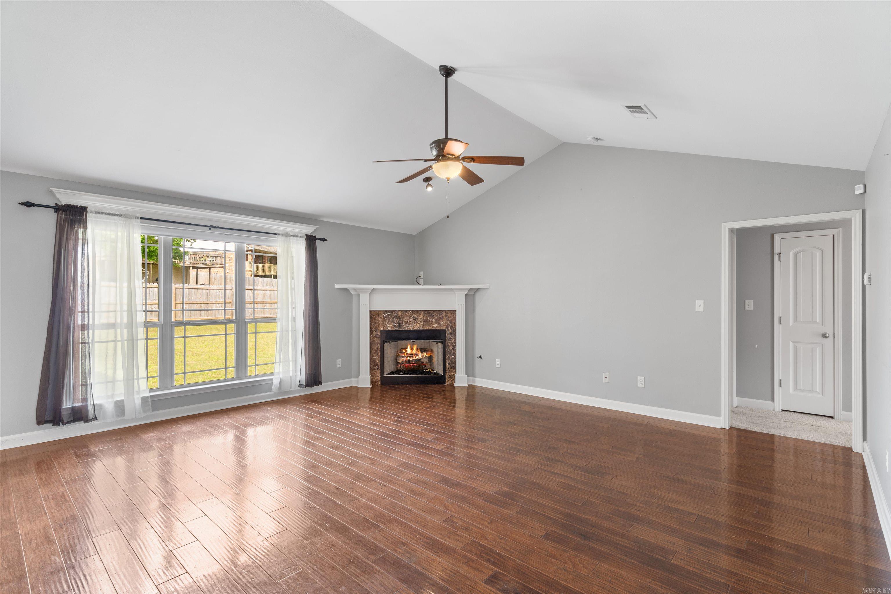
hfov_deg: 95.0
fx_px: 408
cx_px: 446
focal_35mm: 16
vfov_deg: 72.1
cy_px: 297
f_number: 8
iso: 100
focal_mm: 11
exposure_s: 2
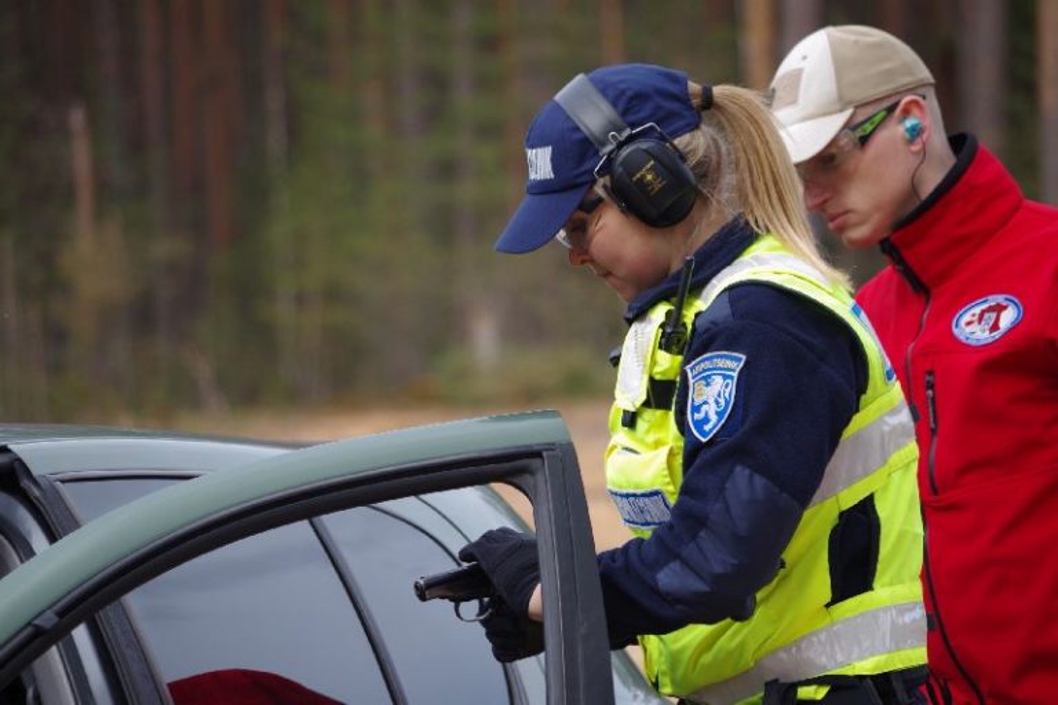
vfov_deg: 6.1
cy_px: 352
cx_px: 529
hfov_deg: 9.1
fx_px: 6612
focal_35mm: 225
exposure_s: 1/200
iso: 100
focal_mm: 150
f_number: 5.6
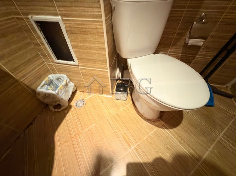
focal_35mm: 14
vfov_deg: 85.6
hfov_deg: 102.1
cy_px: 88
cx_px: 118
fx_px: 95
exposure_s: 1/20
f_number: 2.2
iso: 320
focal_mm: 2.22
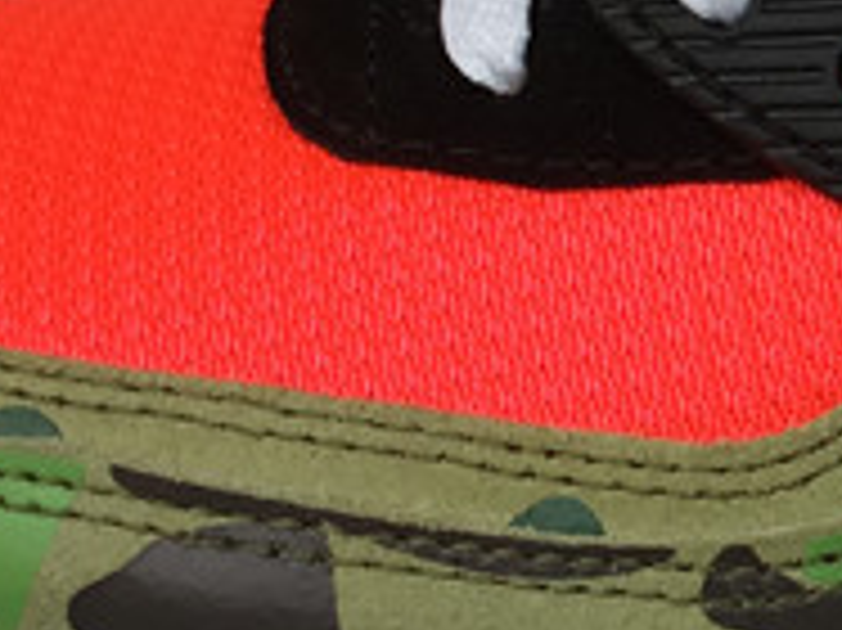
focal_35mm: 149
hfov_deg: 12.5
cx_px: 1346
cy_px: -34
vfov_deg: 9.9
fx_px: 3622
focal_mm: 3.3
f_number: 2.4
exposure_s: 1/189
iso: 25
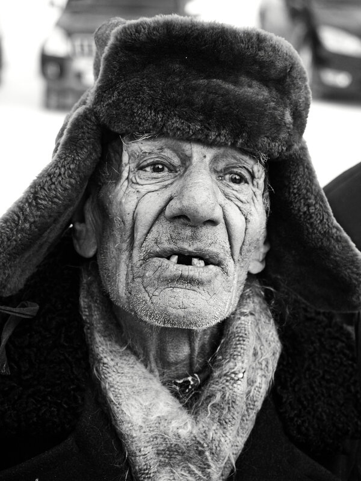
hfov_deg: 15.4
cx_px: 180
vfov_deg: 20.4
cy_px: 240
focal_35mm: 96
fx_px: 1335
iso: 200
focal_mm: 48
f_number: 4.2
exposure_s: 1/500
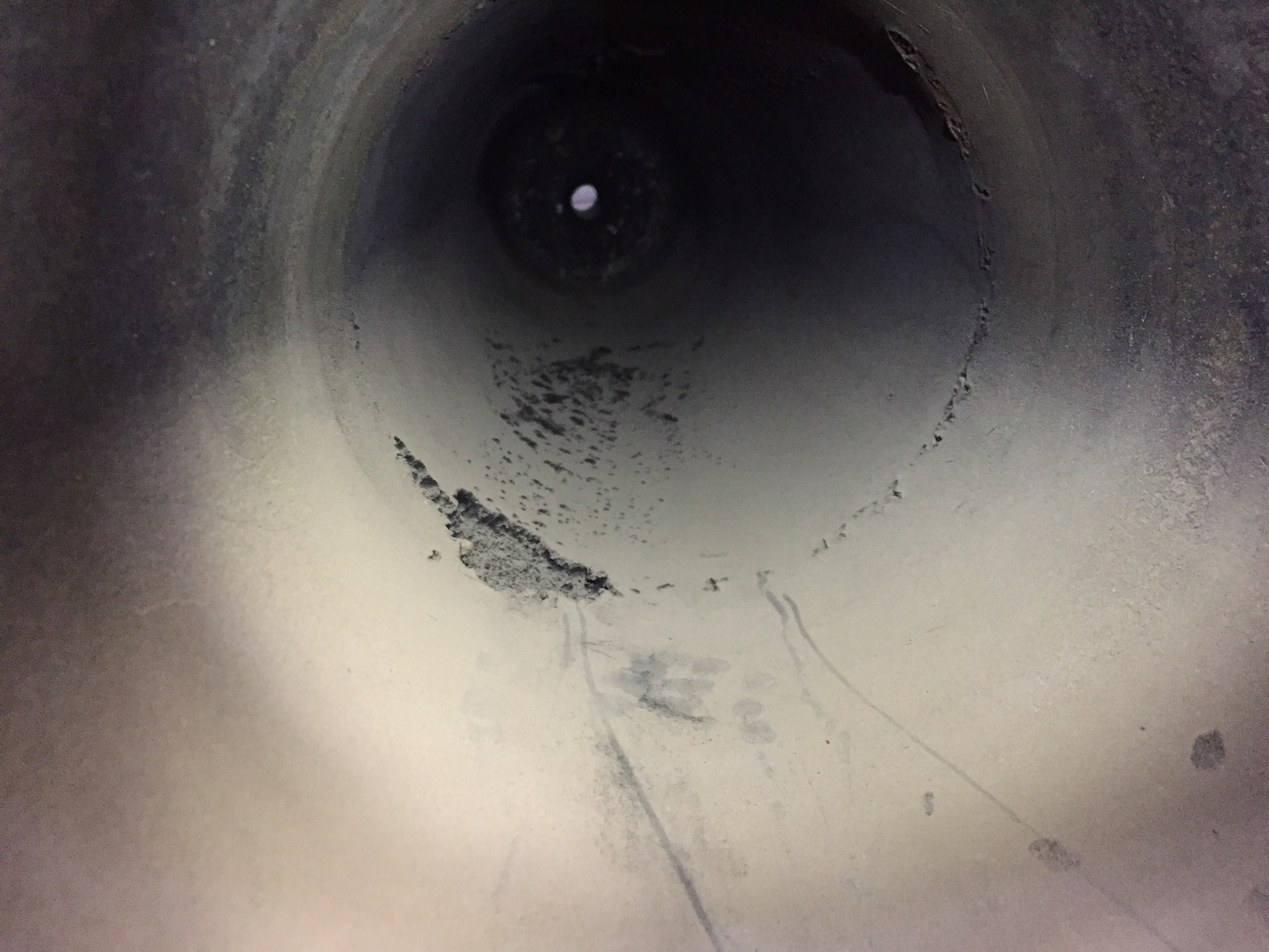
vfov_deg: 48.2
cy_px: 476
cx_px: 634
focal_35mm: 29
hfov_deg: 61.7
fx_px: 1063
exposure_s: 1/15
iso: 500
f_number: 2.2
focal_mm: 4.15
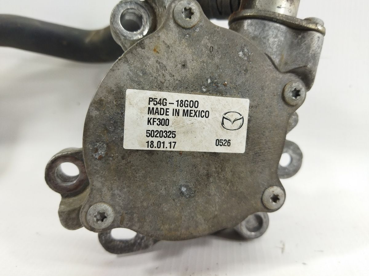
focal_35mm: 27
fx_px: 288
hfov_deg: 65.3
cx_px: 184
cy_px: 138
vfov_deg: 51.4
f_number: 1.79
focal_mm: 4.71
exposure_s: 1/100
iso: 153
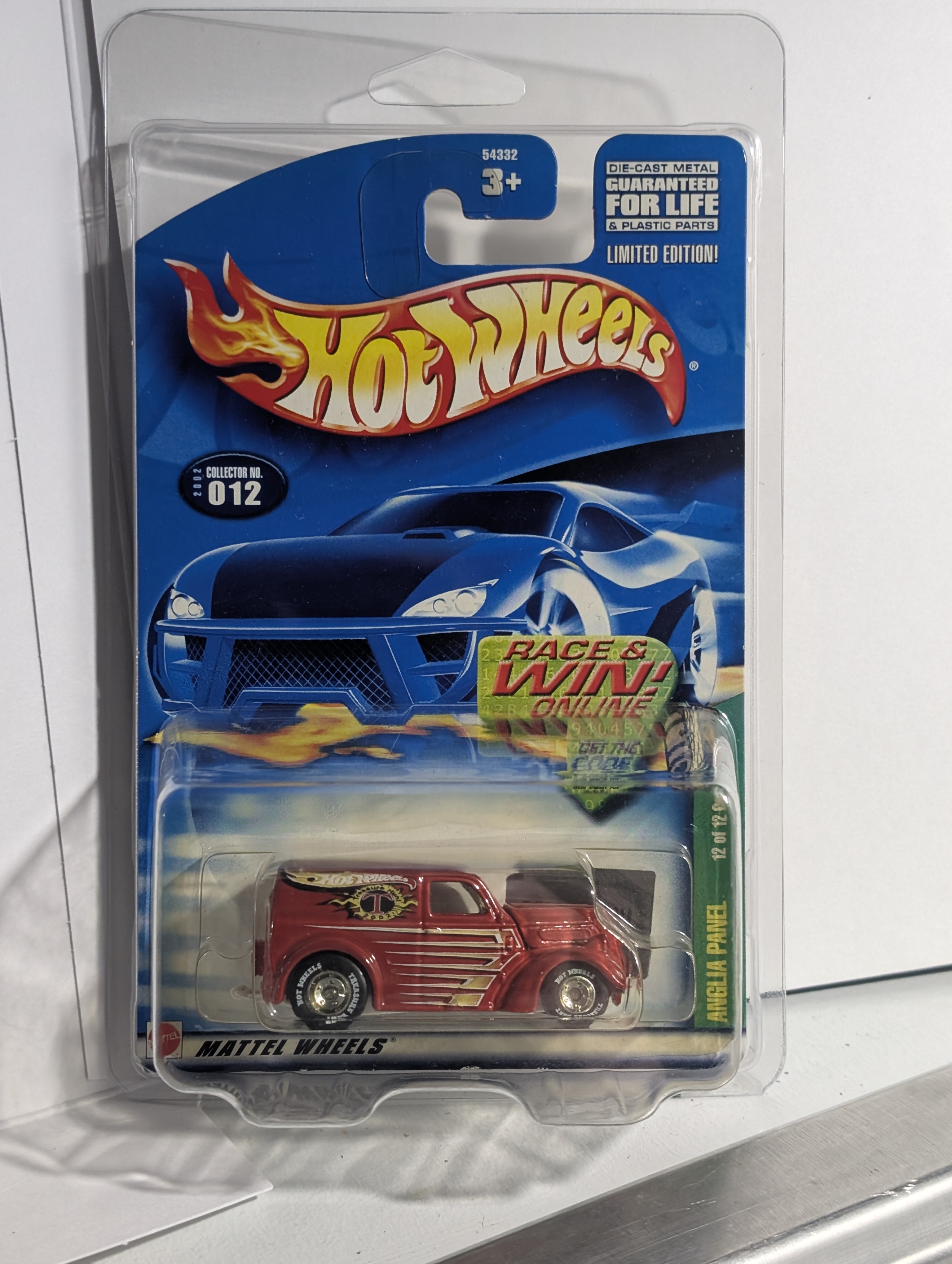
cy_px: 632
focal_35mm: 49
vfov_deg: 38.9
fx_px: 1792
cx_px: 476
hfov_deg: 29.7
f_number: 1.68
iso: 145
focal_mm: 6.9
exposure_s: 1/51
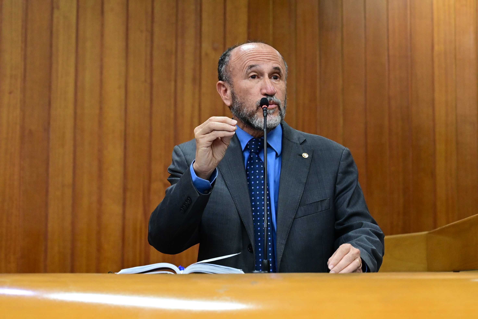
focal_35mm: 88
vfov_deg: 15.6
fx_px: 1169
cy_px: 160
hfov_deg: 23.1
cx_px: 239
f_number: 4
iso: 3200
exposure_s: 1/125
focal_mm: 59
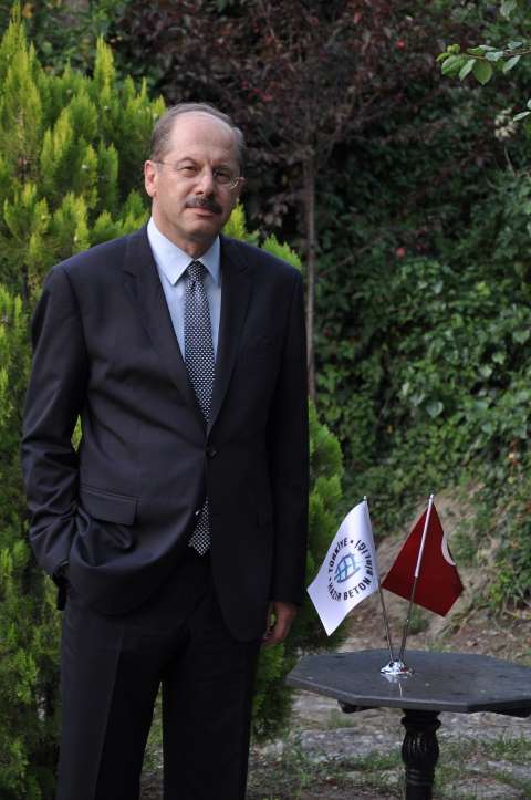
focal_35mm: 105
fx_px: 2330
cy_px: 400
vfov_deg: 19.5
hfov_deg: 13.0
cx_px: 266
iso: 500
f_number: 5.3
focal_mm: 70
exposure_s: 1/80
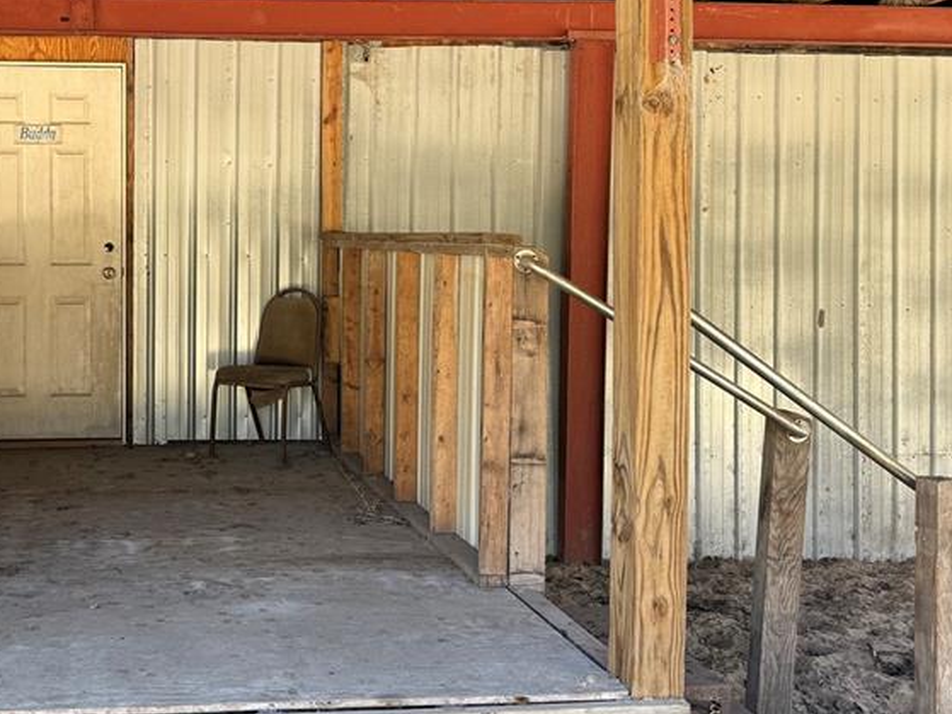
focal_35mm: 44
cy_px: 268
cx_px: 179
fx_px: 1210
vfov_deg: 32.7
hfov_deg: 41.0
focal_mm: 6.76
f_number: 1.78
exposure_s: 1/121
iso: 64
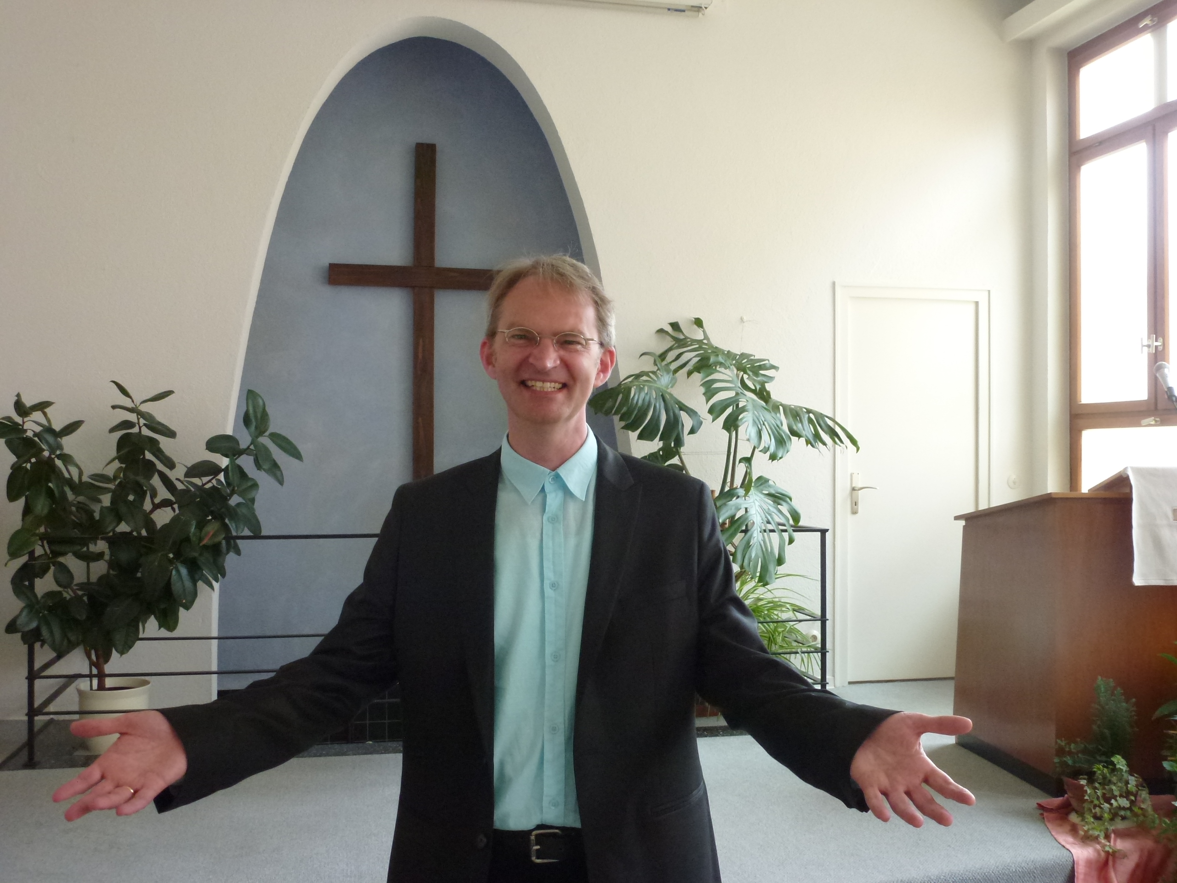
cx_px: 588
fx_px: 1122
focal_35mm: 33
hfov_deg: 55.4
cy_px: 442
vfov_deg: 42.9
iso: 320
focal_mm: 5.9
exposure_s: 1/60
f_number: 3.6
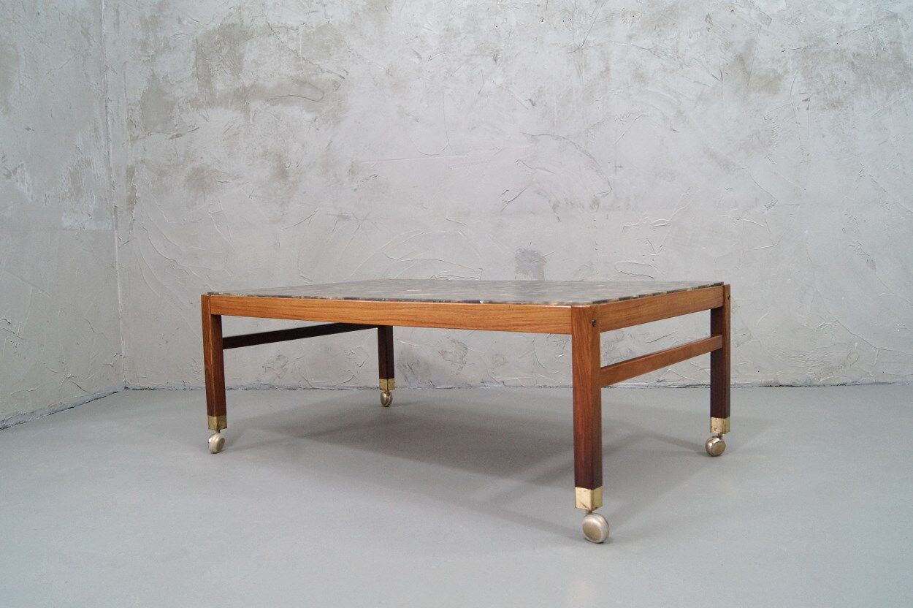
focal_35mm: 30
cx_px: 456
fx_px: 760
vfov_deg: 43.6
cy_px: 304
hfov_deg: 62.0
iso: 800
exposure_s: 1/15
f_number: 8
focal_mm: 20
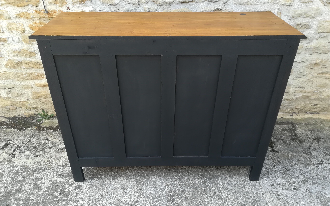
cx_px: 166
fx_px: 252
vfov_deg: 44.5
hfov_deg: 66.5
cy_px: 112
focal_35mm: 28
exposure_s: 1/118
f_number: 2.2
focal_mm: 3.83
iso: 50
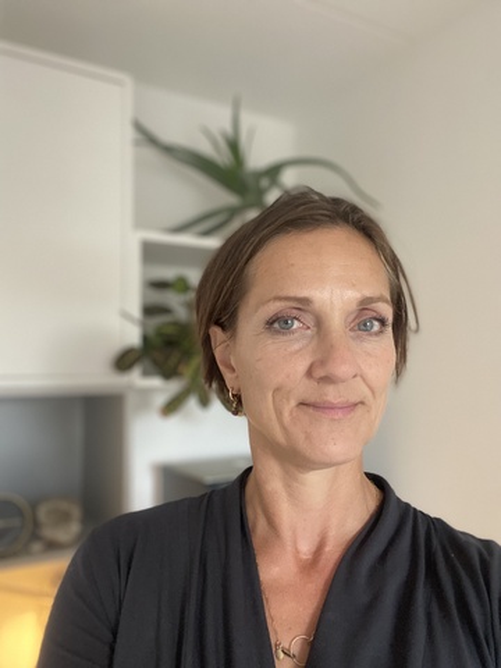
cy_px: 334
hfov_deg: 46.8
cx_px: 250
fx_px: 579
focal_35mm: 30
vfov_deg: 60.0
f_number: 2.2
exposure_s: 1/33
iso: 250
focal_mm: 2.71
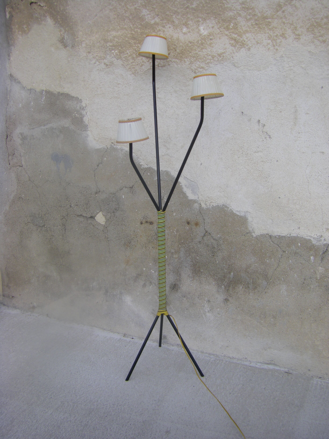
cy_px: 220
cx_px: 164
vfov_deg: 49.0
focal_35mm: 38
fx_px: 482
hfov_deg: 37.7
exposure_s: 1/160
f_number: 3.5
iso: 64
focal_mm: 6.3
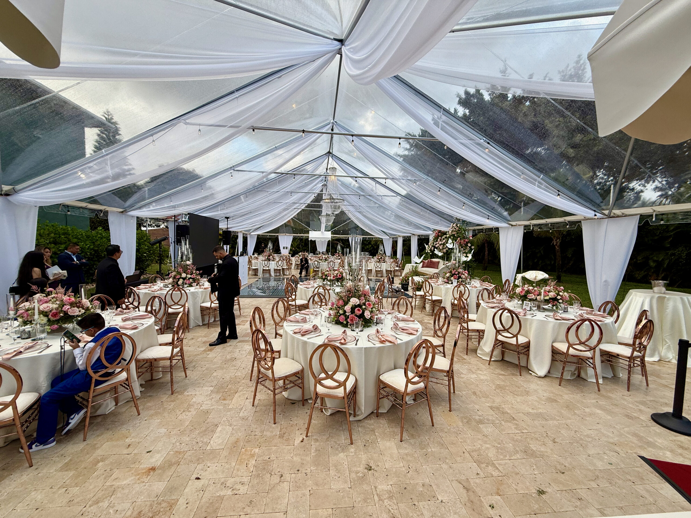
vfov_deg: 85.7
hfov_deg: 102.1
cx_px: 346
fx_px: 279
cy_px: 259
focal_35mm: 14
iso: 50
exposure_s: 1/233
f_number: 2.2
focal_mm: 2.22
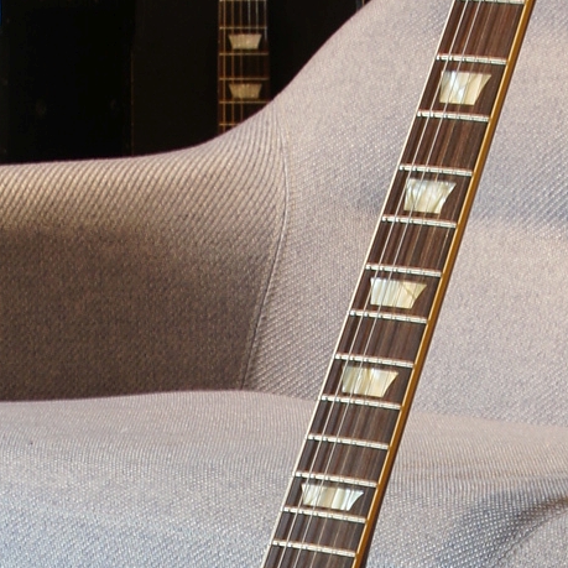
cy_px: 798
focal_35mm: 222
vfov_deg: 7.8
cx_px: 224
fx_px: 4123
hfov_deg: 7.9
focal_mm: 35
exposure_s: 1/2
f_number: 9
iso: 100
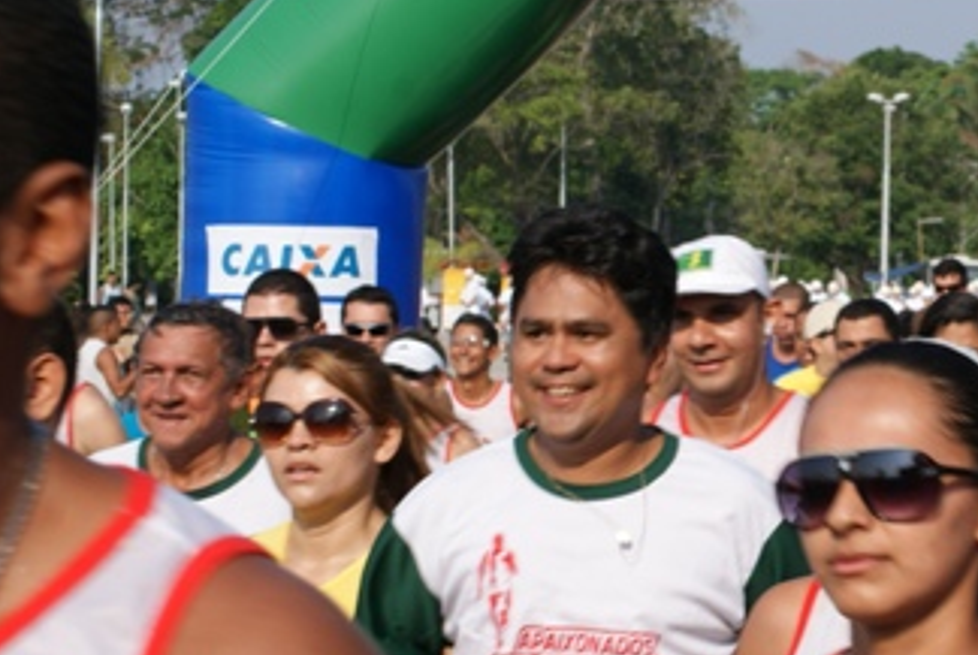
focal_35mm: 163
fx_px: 4434
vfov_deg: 8.4
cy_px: 432
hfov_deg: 12.5
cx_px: 893
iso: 100
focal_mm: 55
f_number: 11
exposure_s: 1/160
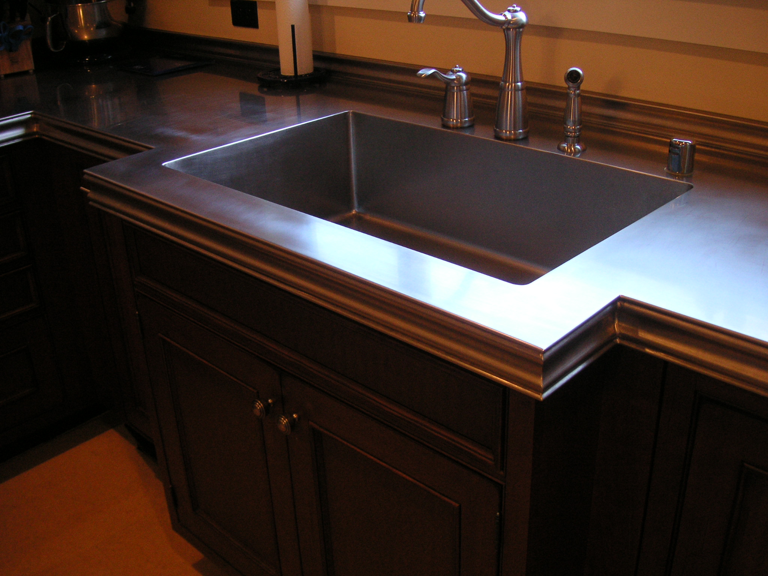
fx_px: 821
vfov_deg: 38.7
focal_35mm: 37
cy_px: 288
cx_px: 384
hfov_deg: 50.1
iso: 80
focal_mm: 6.1
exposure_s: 1/45
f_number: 2.8
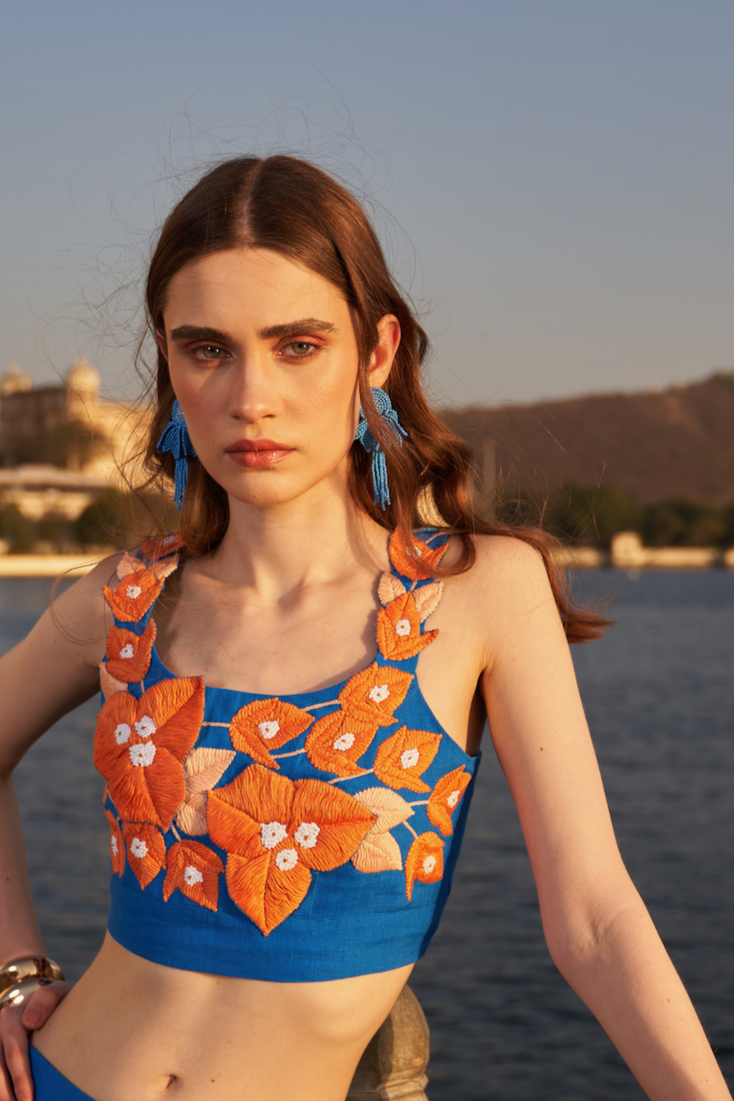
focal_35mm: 31
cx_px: 367
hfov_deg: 42.3
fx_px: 948
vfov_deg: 60.3
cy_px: 550
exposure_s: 1/800
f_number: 3.2
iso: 50
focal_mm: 31
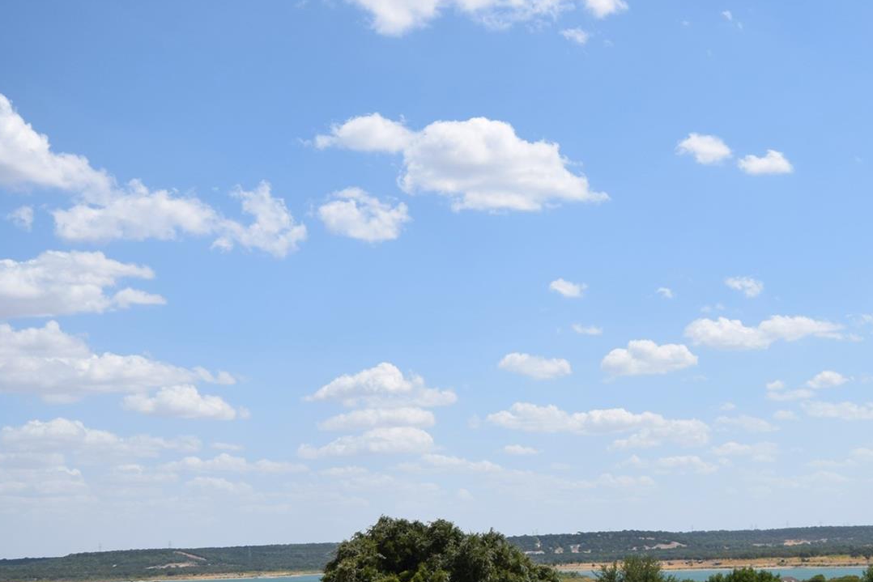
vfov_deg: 23.6
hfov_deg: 34.6
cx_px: 615
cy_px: 406
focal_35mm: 57
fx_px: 1382
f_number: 10
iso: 200
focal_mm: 20
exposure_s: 1/400
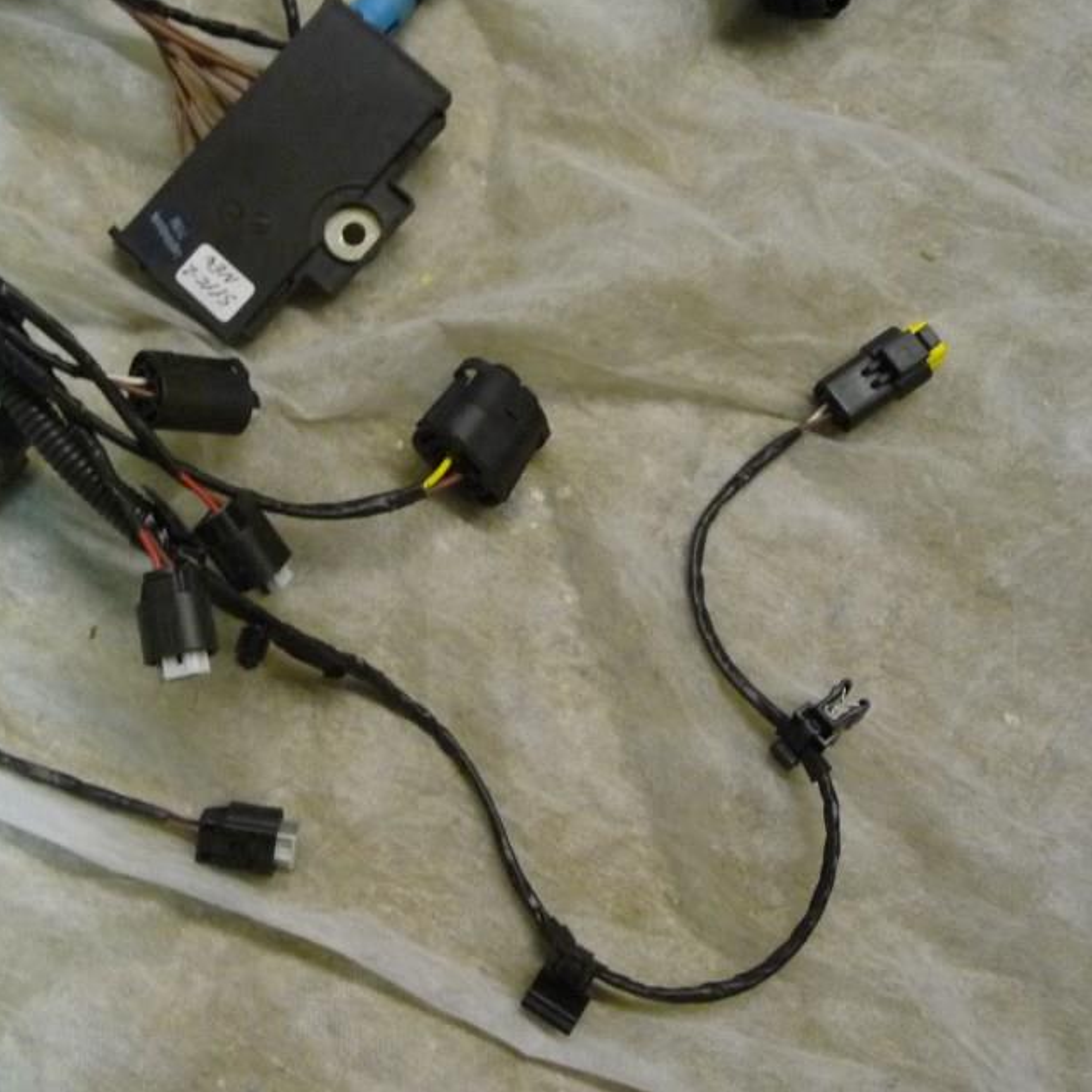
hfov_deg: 41.1
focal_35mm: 40
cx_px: 322
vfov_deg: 41.9
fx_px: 1428
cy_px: 543
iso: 400
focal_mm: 4.7
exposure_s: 1/20
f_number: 3.3
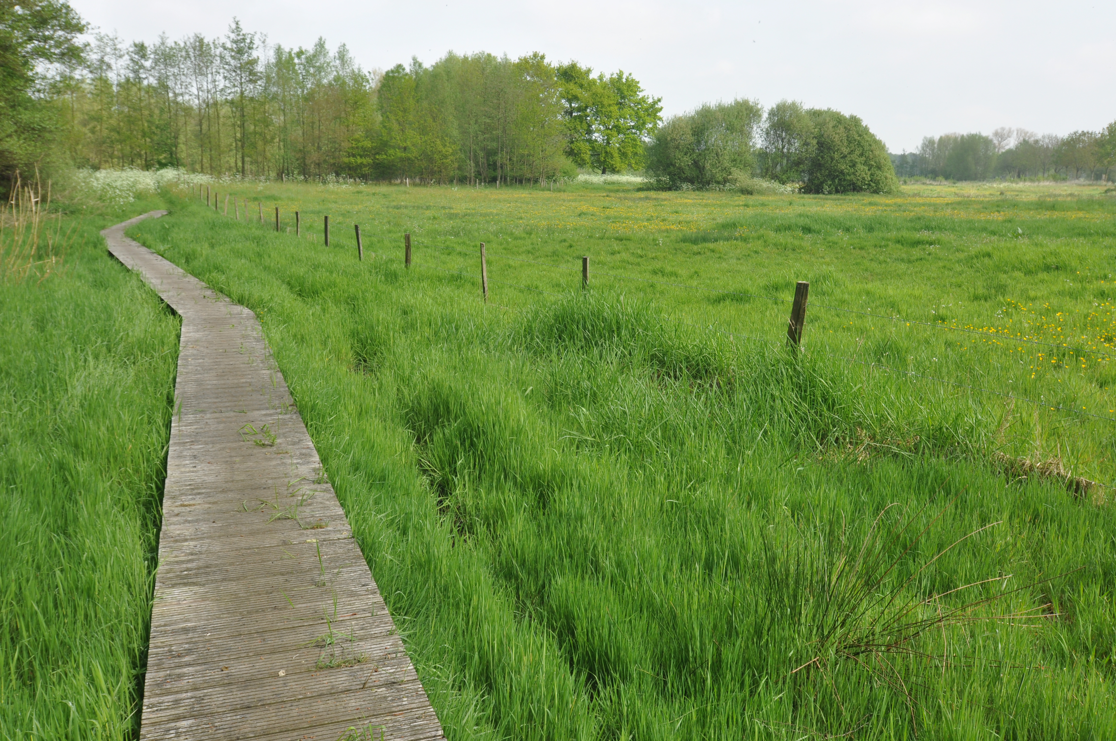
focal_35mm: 33
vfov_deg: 39.9
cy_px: 370
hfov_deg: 57.3
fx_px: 1022
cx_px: 558
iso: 200
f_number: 9
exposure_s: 1/320
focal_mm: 22
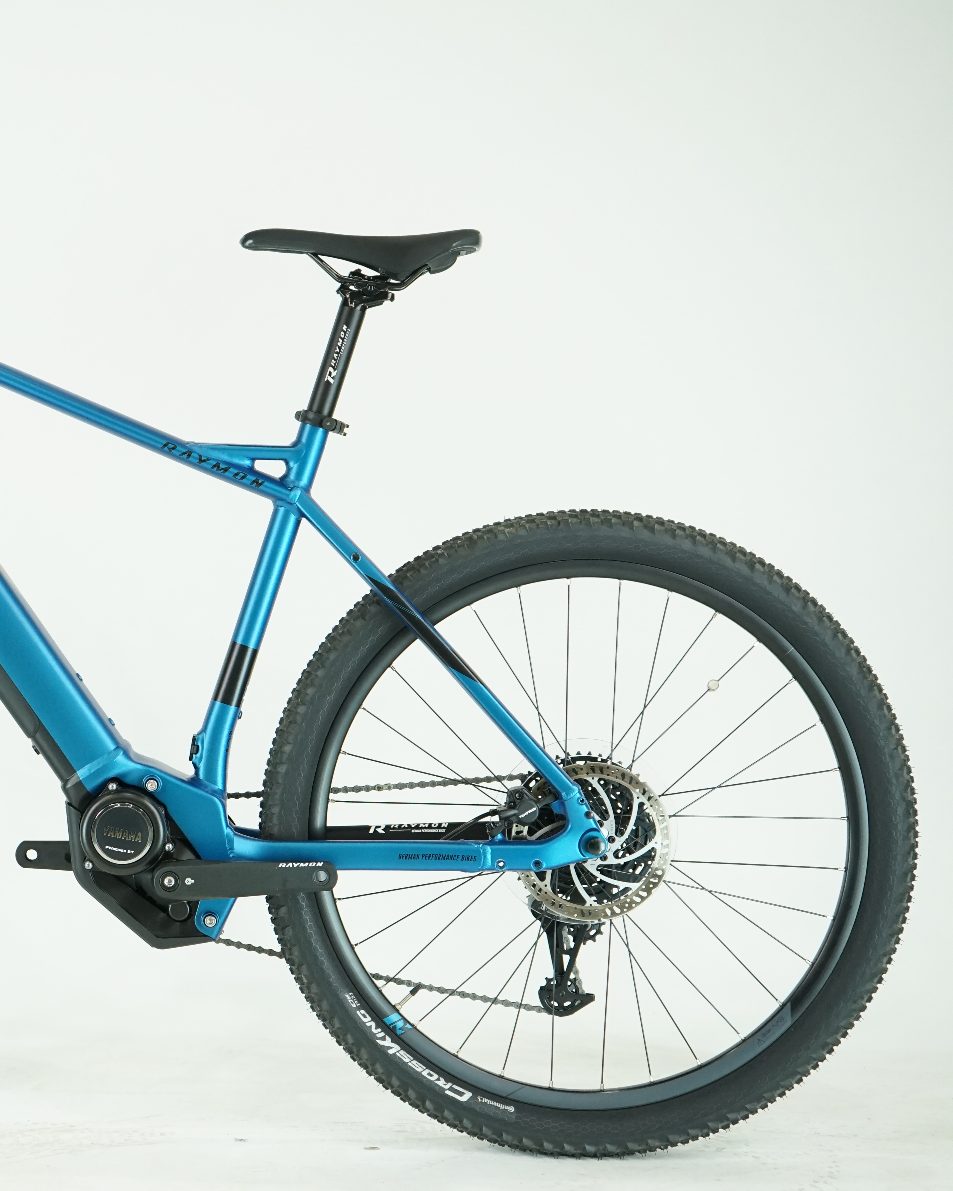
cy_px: 594
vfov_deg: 26.4
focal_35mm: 72
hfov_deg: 20.7
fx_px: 2539
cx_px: 61
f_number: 5.6
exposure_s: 1/200
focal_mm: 51
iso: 1600
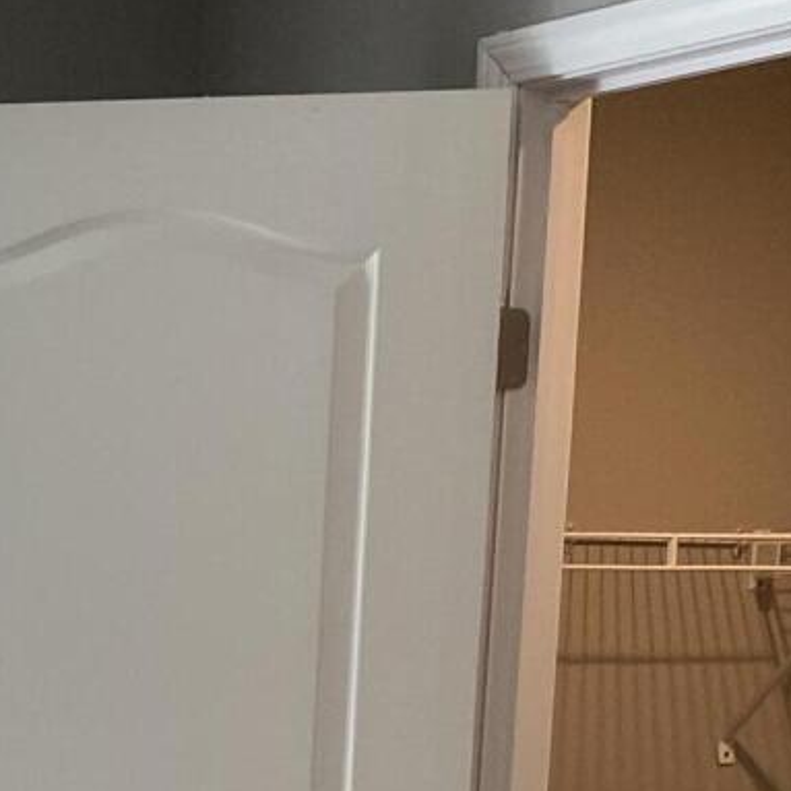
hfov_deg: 13.5
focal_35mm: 120
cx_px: -489
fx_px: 3102
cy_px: 1181
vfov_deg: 13.7
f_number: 1.8
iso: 100
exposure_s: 1/120
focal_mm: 4.25
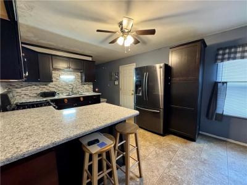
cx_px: 124
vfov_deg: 85.7
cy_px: 92
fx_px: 100
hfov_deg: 102.1
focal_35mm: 14
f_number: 2.2
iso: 800
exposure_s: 1/60
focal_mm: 2.22
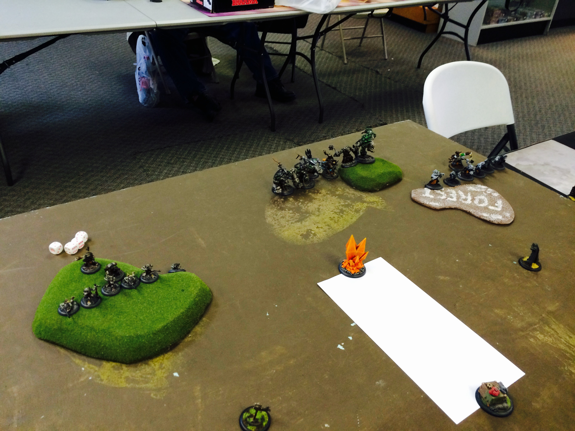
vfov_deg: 48.2
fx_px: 482
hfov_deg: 61.7
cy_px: 216
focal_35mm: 29
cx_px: 288
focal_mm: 4.15
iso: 125
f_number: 2.2
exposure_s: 1/30
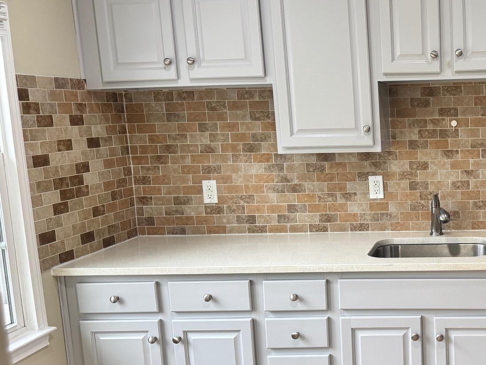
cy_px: 203
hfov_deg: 38.6
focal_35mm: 45
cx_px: 455
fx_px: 632
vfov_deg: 32.2
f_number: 1.78
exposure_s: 1/120
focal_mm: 6.76
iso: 200
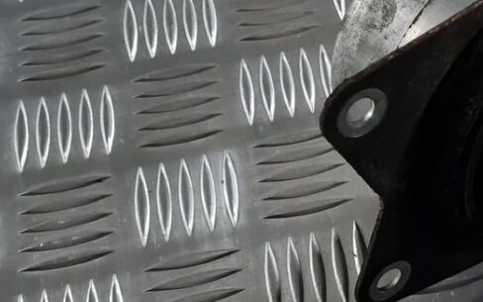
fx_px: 1040
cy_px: 90
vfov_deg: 16.5
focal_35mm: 79
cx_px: 590
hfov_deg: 23.7
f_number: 1.8
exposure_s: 1/50
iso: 800
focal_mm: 5.4
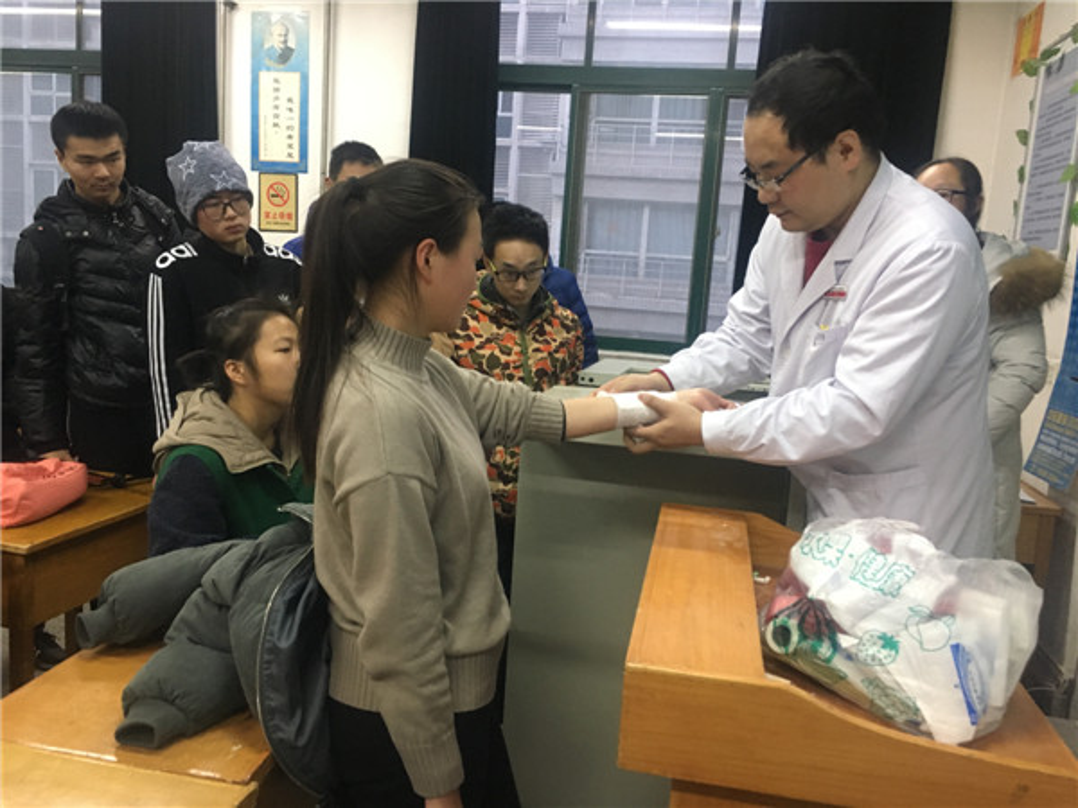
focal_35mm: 29
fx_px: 903
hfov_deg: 61.7
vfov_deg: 48.2
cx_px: 539
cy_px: 404
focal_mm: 4.15
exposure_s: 1/33
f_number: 2.2
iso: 200
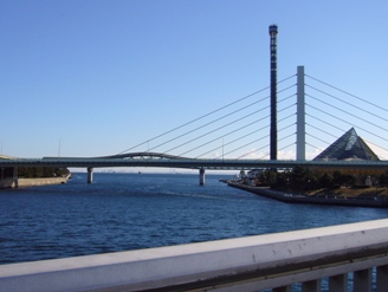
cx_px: 188
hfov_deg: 44.7
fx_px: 471
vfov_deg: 34.4
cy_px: 135
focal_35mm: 42
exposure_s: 1/640
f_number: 5.6
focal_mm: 5.8
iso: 80
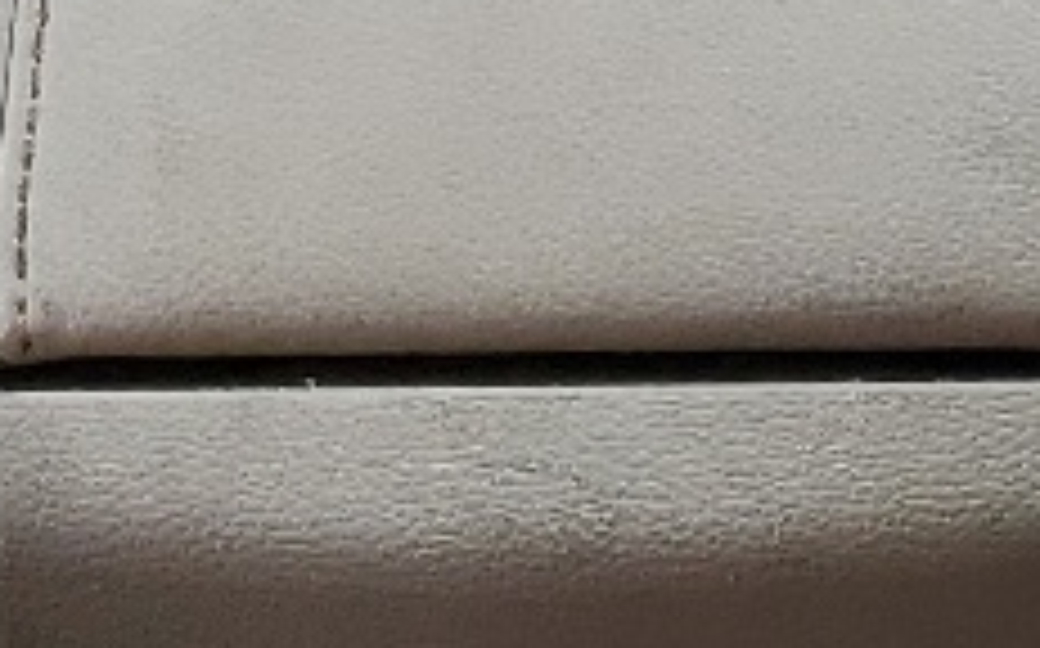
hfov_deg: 11.0
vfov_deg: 6.1
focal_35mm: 191
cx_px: 302
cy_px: -1616
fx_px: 5410
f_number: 1.5
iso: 50
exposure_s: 1/333
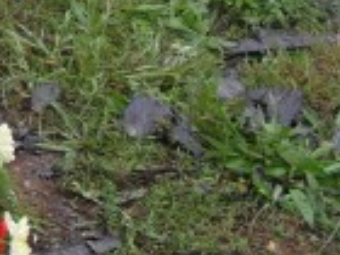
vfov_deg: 8.8
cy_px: -228
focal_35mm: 160
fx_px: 1572
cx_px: -357
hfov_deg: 11.1
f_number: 3.2
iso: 100
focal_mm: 6.3
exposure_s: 1/180
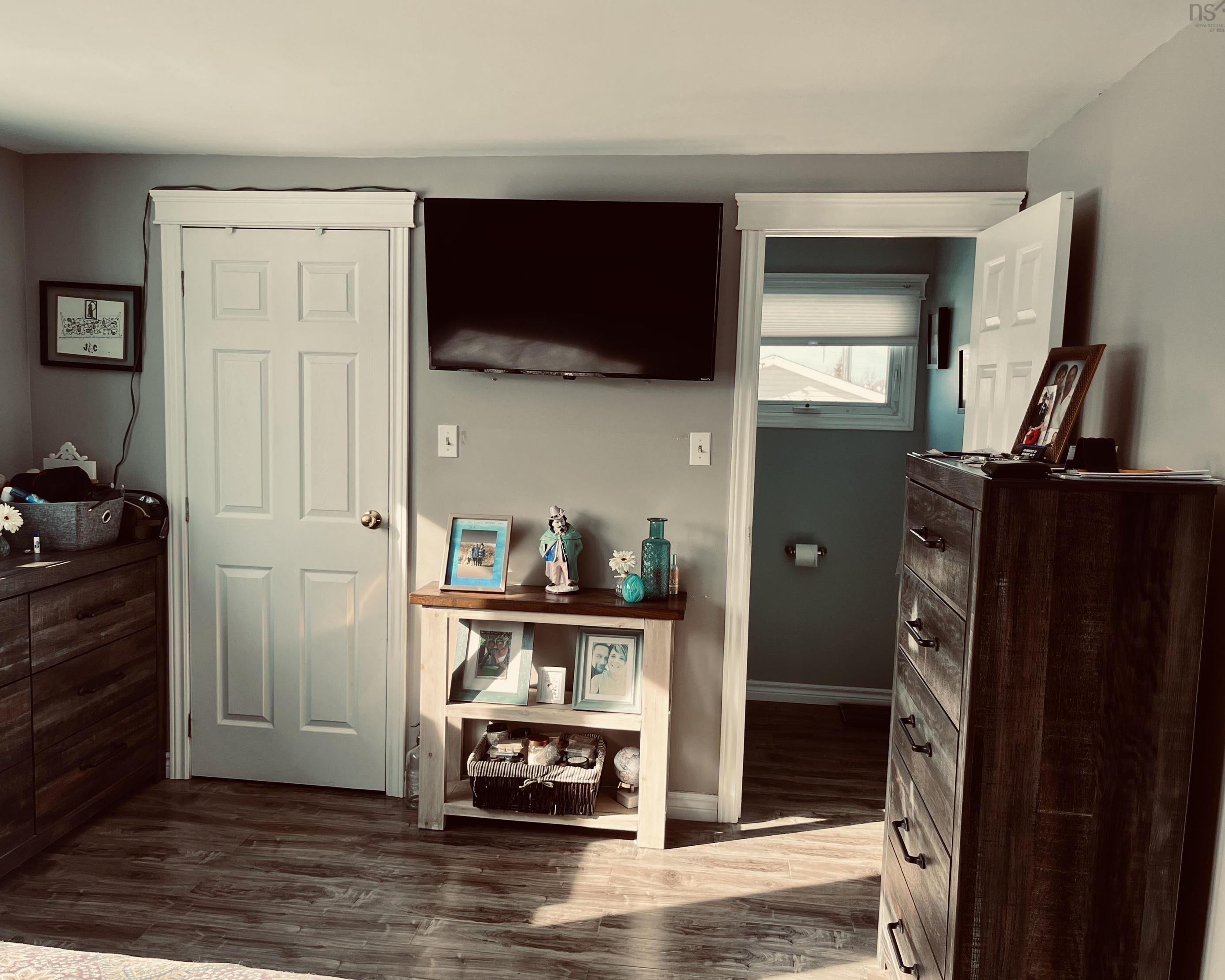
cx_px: 589
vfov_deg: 51.5
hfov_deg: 62.2
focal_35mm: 28
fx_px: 1015
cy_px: 496
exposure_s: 1/185
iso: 40
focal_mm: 5.1
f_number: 1.6
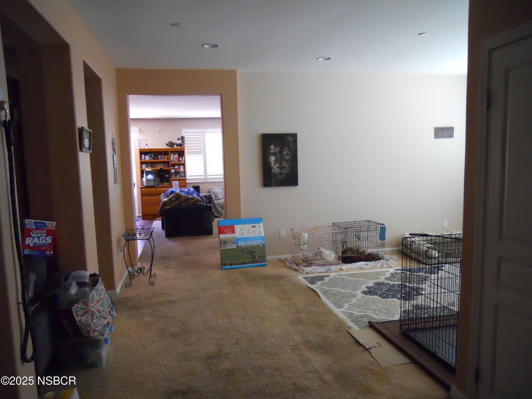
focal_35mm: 28
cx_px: 266
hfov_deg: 63.4
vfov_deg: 49.7
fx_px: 430
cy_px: 200
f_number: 2.7
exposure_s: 1/60
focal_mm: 5
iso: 800
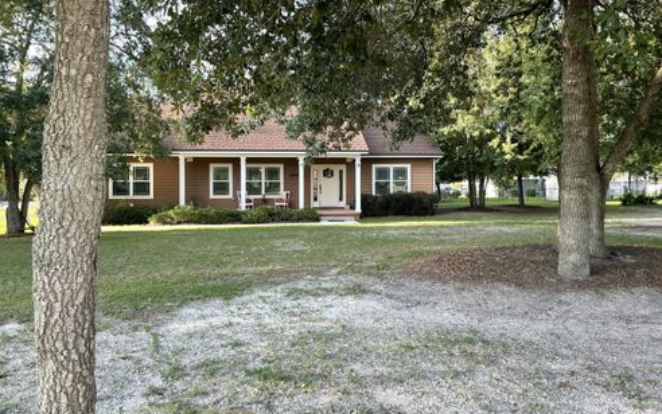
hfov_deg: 66.4
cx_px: 328
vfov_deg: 44.5
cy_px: 190
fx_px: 505
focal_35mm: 28
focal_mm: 4.2
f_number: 1.6
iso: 32
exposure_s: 1/127
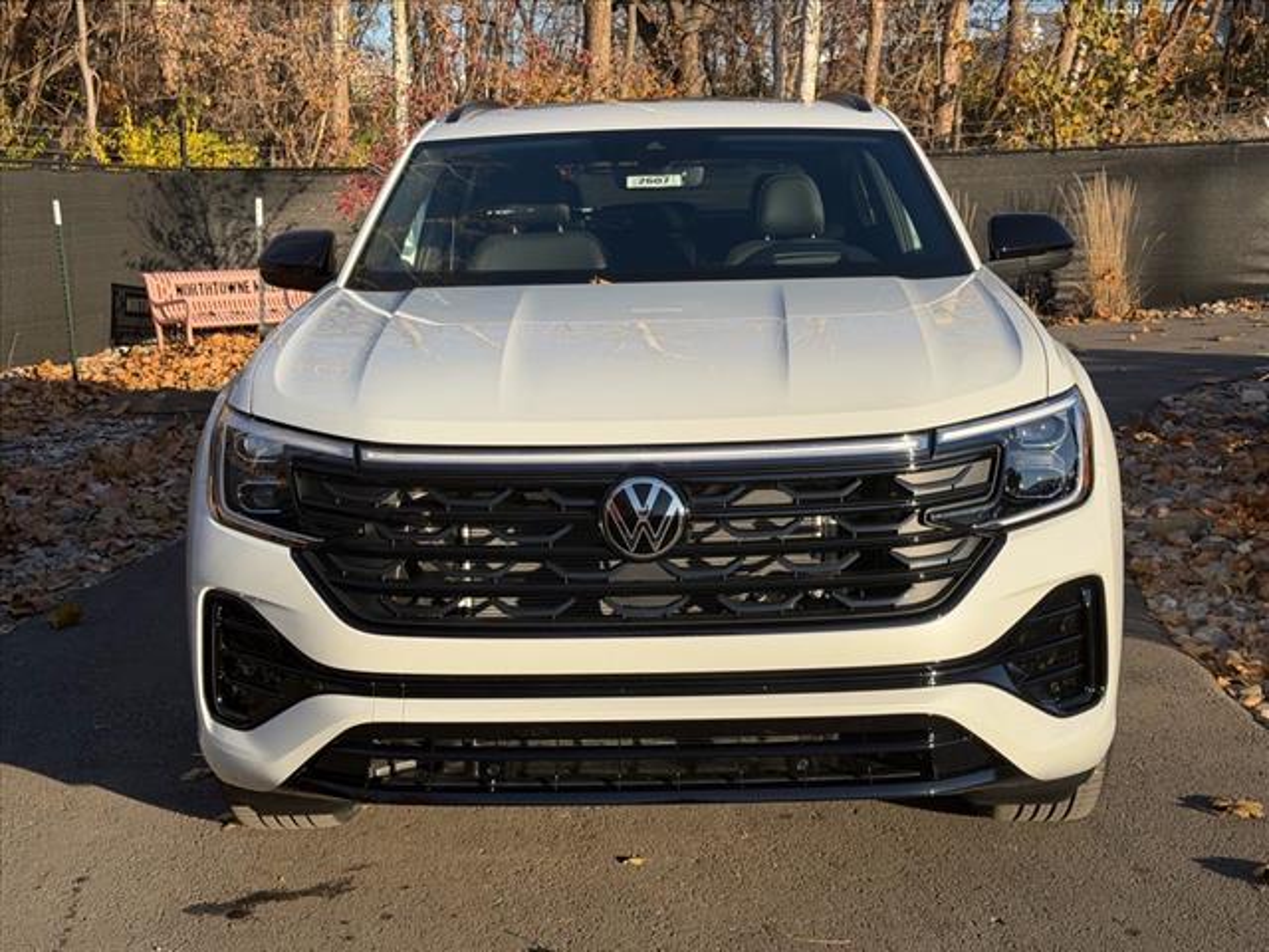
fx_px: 1760
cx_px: 634
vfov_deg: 30.3
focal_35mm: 48
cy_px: 476
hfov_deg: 39.7
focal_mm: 6.76
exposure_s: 1/3096
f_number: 1.78
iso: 64
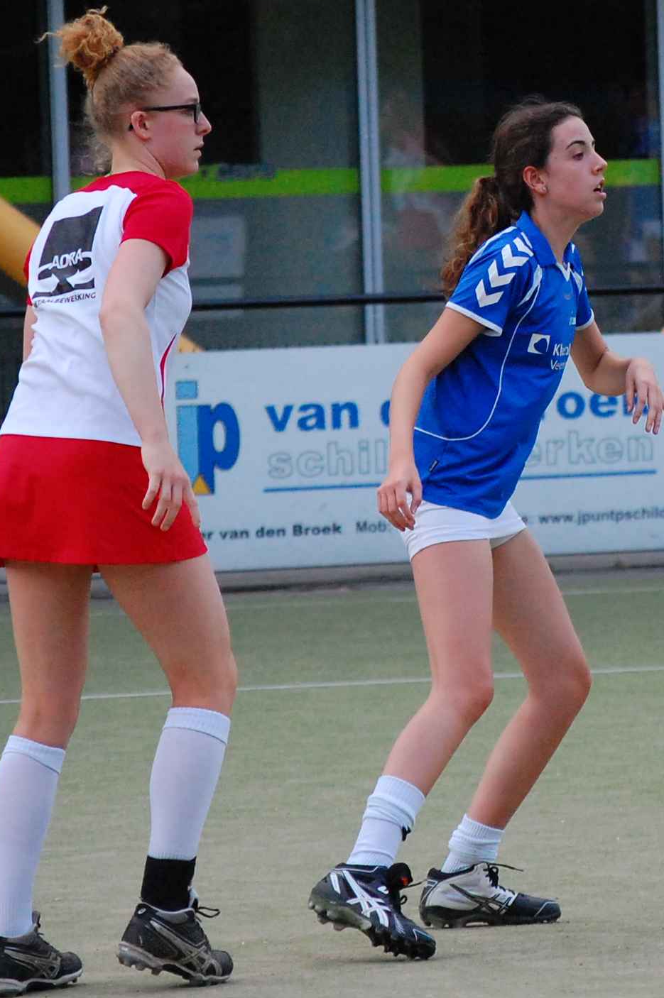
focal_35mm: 172
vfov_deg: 12.0
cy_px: 459
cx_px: 322
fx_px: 4767
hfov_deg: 8.0
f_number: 4.8
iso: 1600
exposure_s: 1/1250
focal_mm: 102
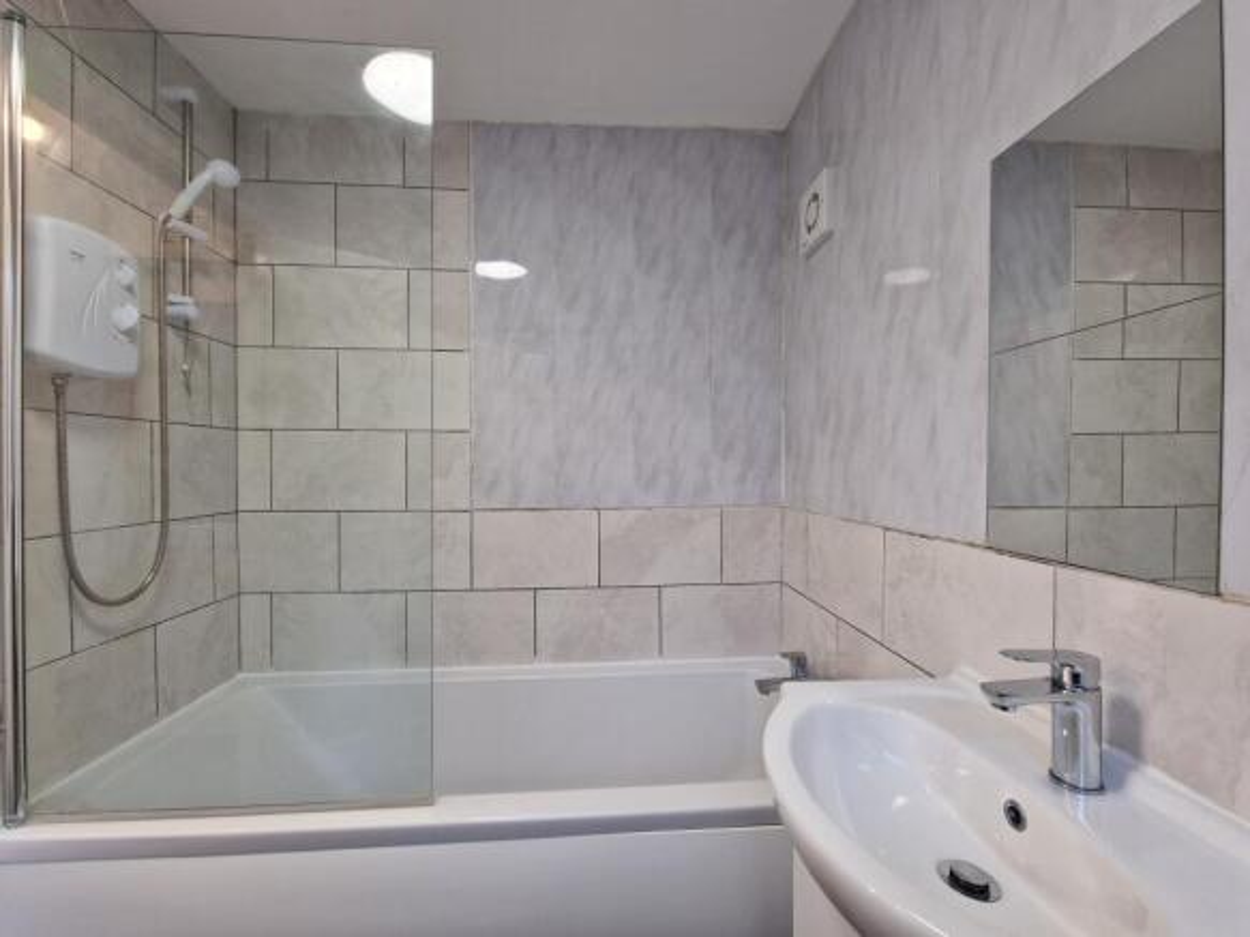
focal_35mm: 13
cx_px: 625
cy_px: 468
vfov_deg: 89.9
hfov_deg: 106.2
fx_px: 469
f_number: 2.2
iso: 200
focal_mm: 2.2
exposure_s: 1/50
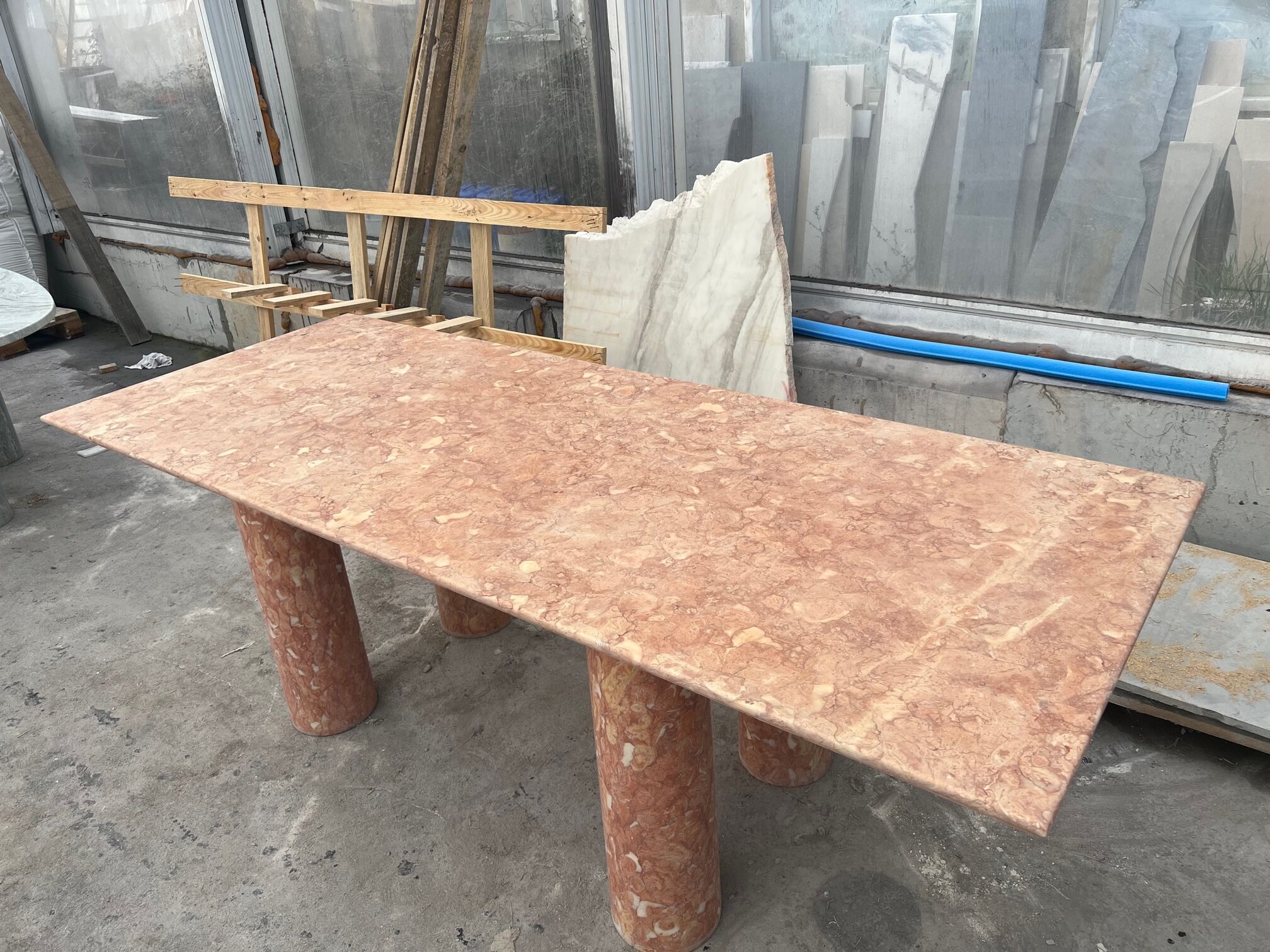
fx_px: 954
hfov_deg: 67.3
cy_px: 476
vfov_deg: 53.1
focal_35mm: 26
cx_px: 635
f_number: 1.5
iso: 50
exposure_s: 1/909
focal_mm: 5.7
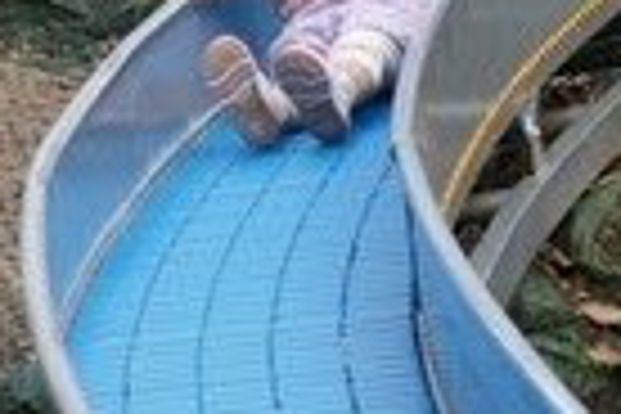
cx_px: 342
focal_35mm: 273
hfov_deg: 7.5
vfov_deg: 5.0
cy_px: -106
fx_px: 4709
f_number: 5.6
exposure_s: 1/125
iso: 800
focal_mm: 60
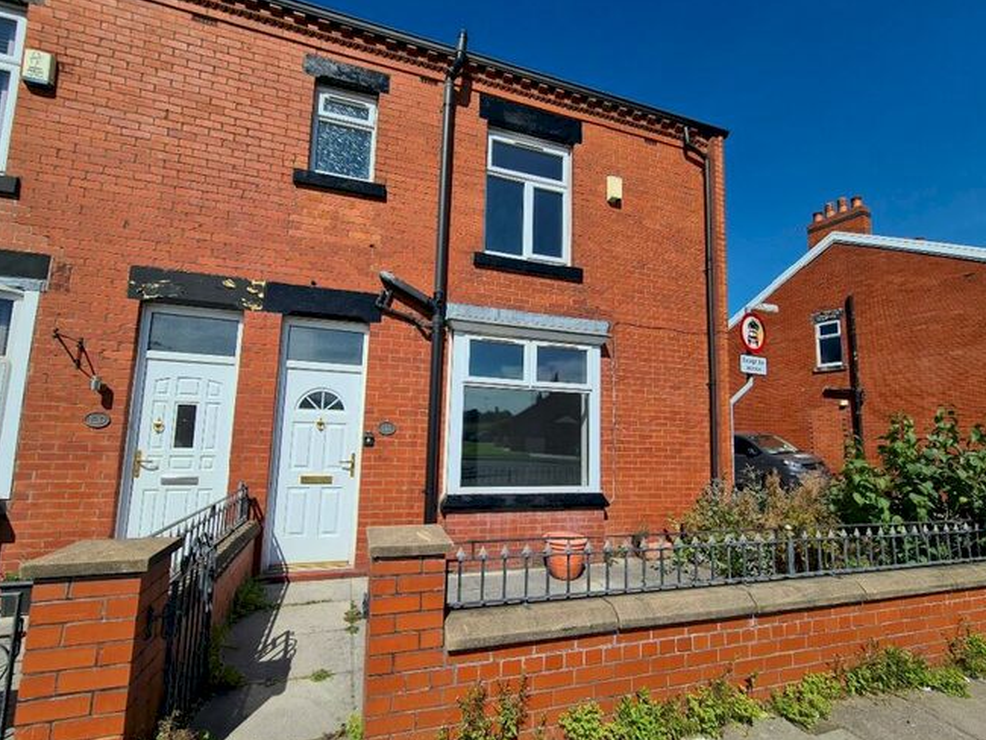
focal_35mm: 14
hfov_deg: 102.0
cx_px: 488
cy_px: 392
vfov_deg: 85.6
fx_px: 399
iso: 64
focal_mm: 2.22
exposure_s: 1/2760
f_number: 2.2
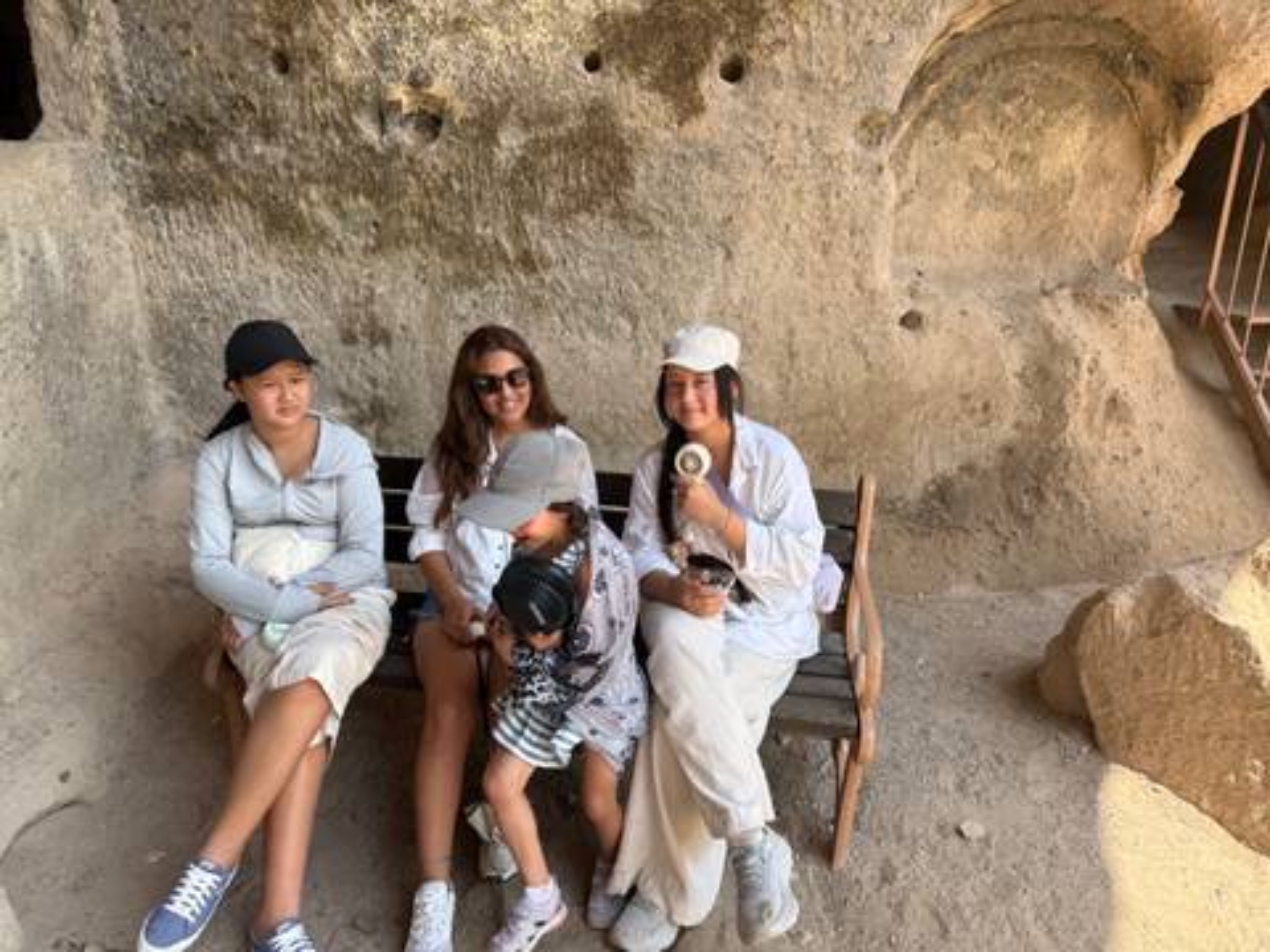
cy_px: 476
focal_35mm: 24
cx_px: 635
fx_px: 881
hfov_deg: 71.6
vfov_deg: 56.8
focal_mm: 6.76
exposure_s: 1/931
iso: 80
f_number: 1.78
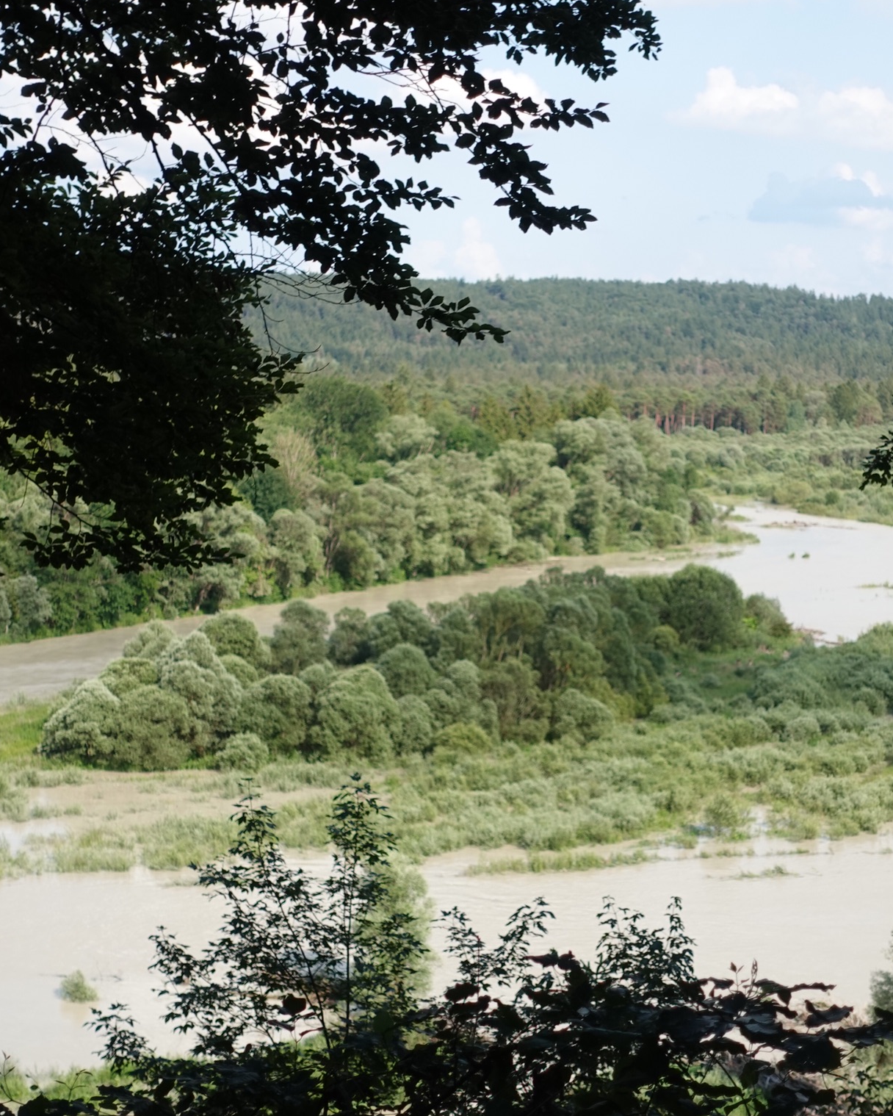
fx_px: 2444
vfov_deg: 25.7
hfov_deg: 20.7
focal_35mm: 74
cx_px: 536
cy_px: 555
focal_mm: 19.57
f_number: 2.8
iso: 125
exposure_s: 1/125
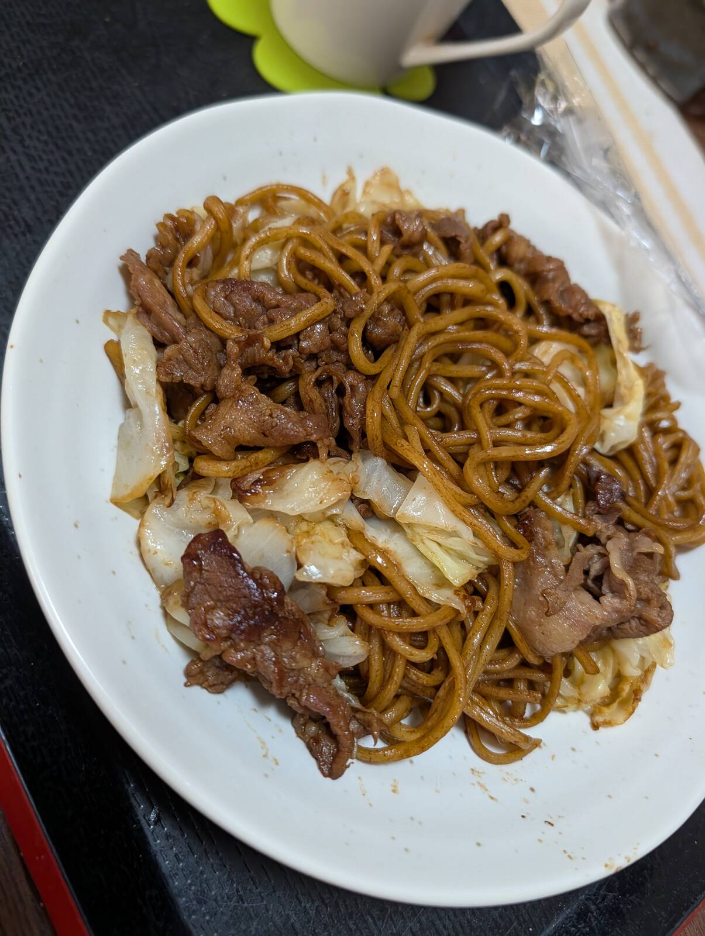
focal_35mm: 24
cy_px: 468
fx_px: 650
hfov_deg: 56.9
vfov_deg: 71.5
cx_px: 352
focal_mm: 6.9
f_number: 1.68
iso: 865
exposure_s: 1/100
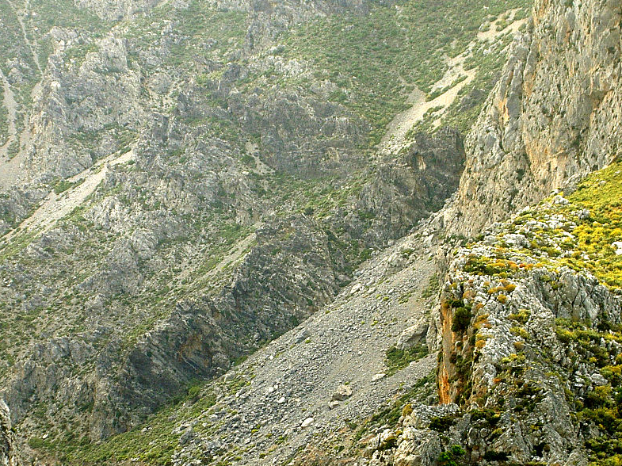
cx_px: 200
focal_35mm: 156
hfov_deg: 12.6
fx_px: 2802
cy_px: 281
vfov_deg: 9.5
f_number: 4.9
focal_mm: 16.8
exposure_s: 1/60
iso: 50
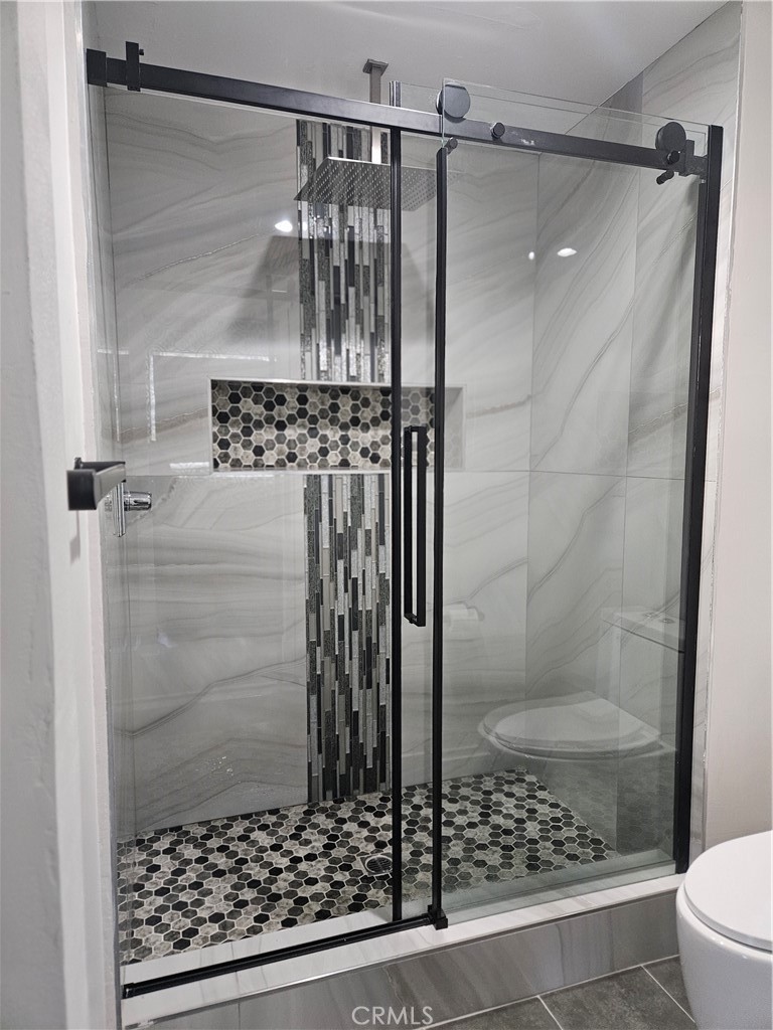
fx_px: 685
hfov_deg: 58.9
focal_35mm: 23
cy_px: 515
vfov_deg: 73.9
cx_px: 386
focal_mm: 5.4
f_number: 1.8
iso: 640
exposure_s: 1/120
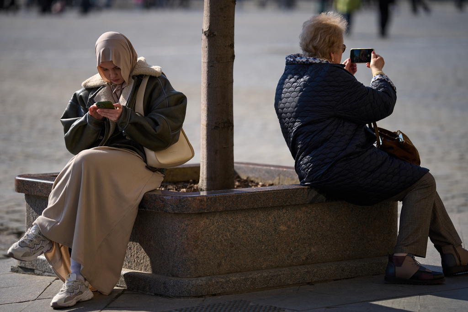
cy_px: 156
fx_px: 1754
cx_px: 234
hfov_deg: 15.2
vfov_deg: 10.2
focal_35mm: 135
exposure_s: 1/10000
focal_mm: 135
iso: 400
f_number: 1.8
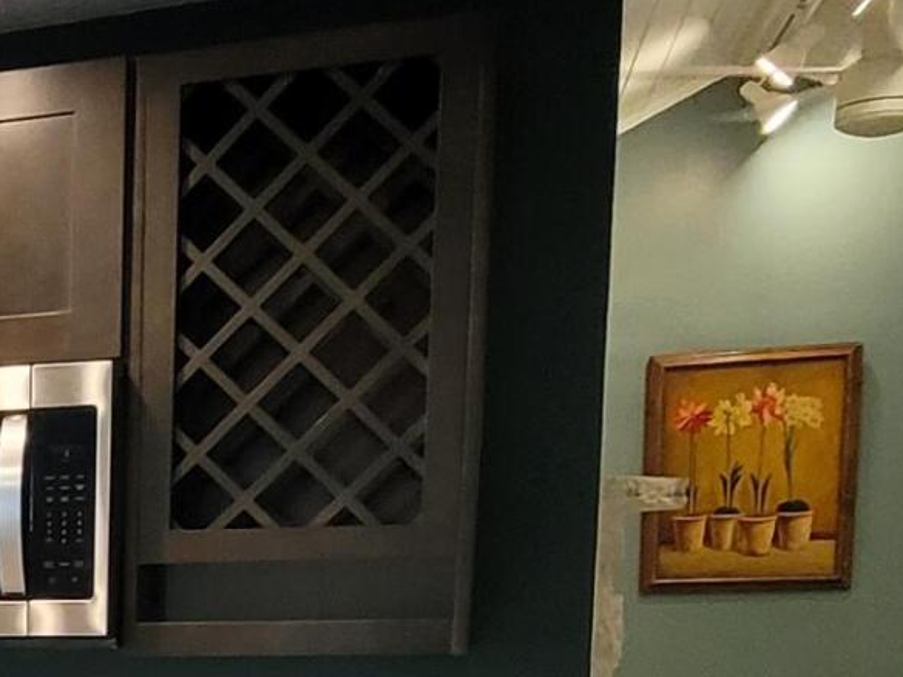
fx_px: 1670
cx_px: -411
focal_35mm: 64
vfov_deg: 21.0
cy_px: 862
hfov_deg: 24.4
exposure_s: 1/60
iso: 250
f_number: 2.2
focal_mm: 2.2
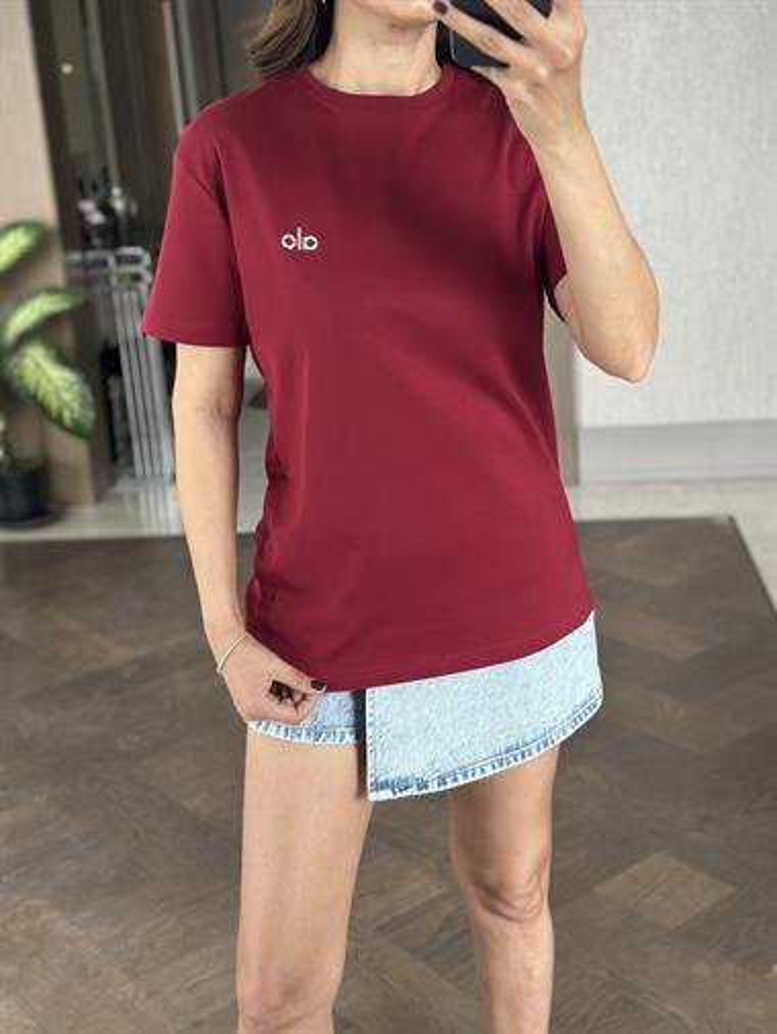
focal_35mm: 48
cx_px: 388
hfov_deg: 30.3
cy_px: 517
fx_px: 1435
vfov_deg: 39.6
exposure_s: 1/52
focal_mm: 6.86
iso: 400
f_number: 1.78
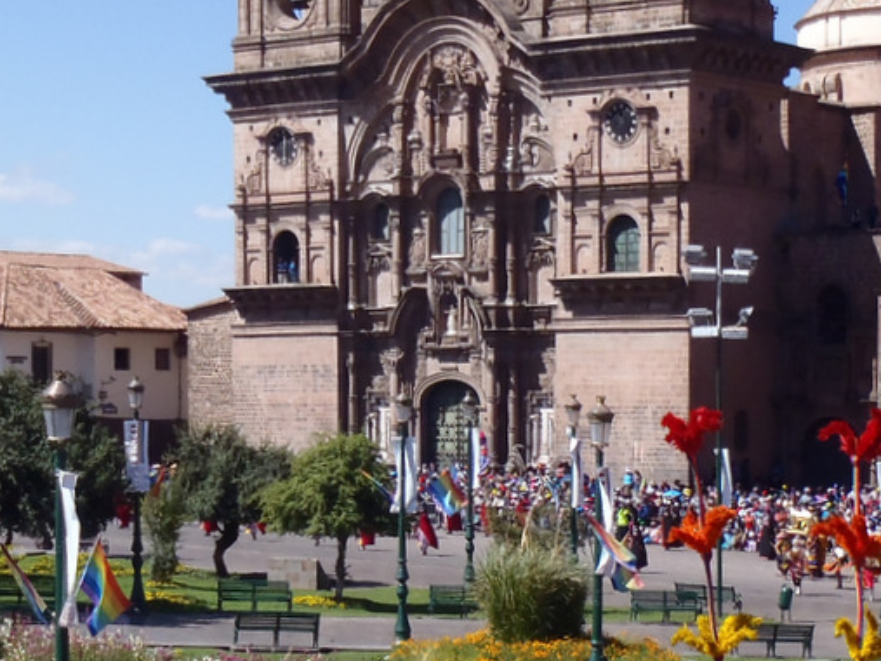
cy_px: 444
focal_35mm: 96
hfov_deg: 20.4
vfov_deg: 15.4
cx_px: 511
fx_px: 2443
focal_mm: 6.83
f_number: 13
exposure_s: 1/80
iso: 125
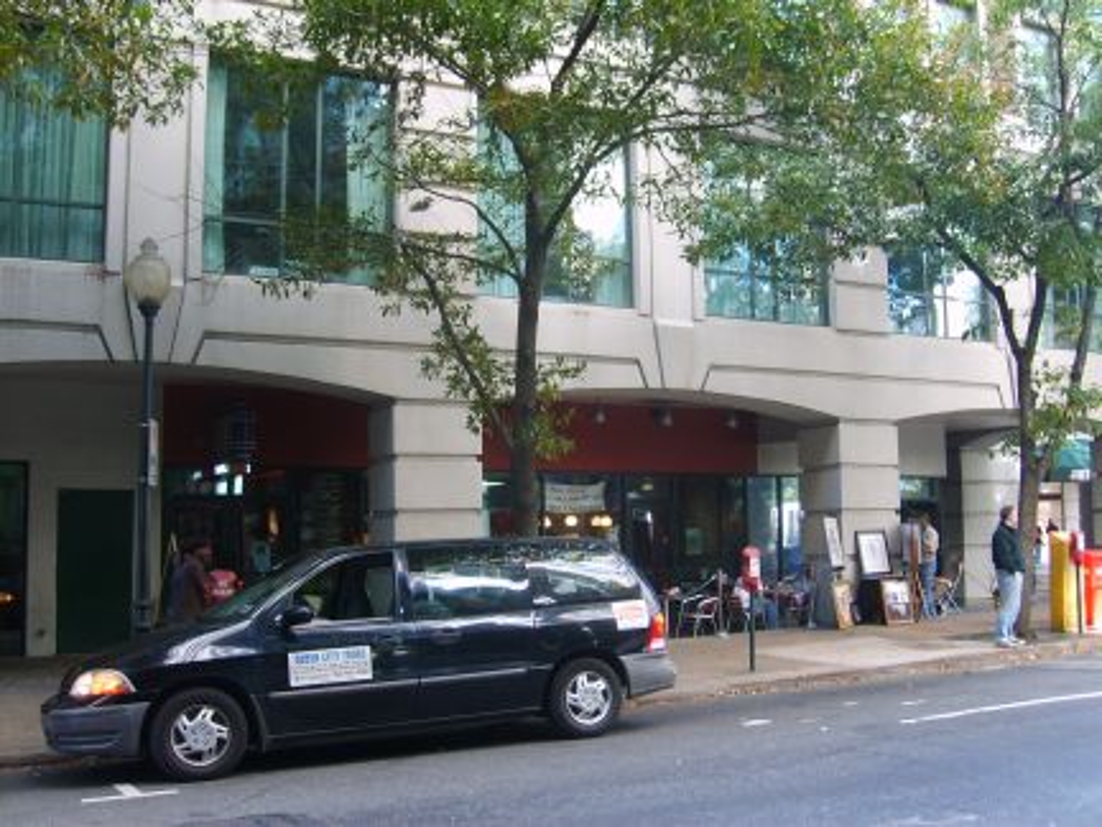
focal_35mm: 35
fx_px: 1114
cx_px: 551
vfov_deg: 40.7
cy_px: 414
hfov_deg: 52.6
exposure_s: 1/30
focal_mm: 5.8
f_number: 2.8
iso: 64
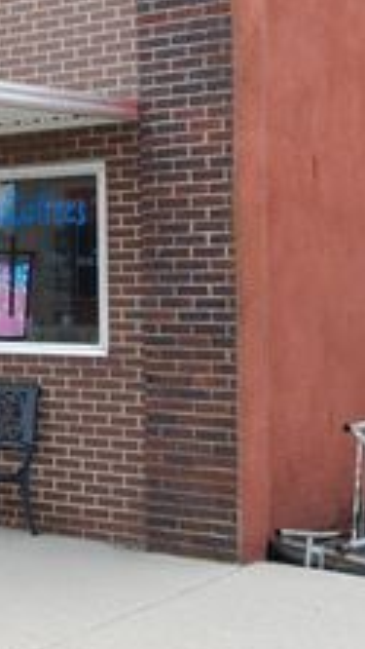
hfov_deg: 15.2
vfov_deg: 26.9
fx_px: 1341
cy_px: 177
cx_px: -20
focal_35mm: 78
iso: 100
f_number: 5.6
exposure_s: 1/125
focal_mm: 22
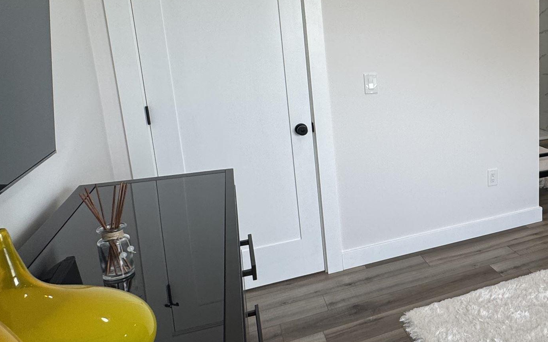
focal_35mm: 33
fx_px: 493
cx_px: 510
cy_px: 122
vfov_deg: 38.0
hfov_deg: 50.4
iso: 50
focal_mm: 2.22
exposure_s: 1/120
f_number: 2.2
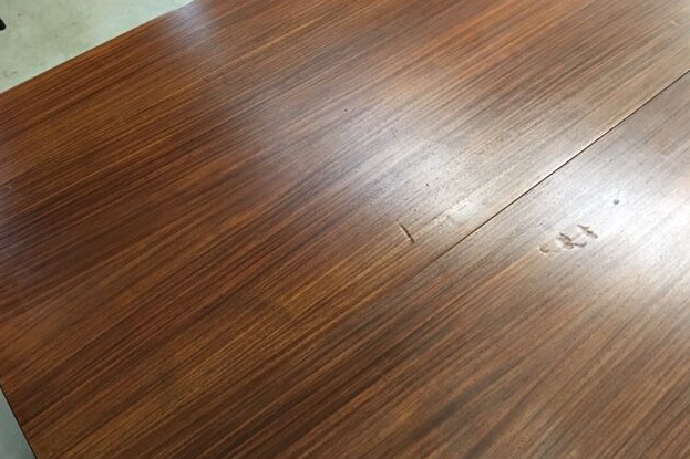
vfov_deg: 42.3
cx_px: 351
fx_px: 594
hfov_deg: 60.3
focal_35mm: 31
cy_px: 251
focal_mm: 4.15
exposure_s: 1/8
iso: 125
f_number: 2.2
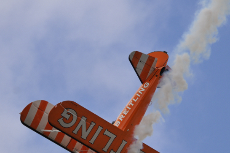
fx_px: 4732
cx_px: 97
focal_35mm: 742
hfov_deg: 2.8
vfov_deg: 1.8
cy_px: 126
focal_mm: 270
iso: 200
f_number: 6.3
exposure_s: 1/800
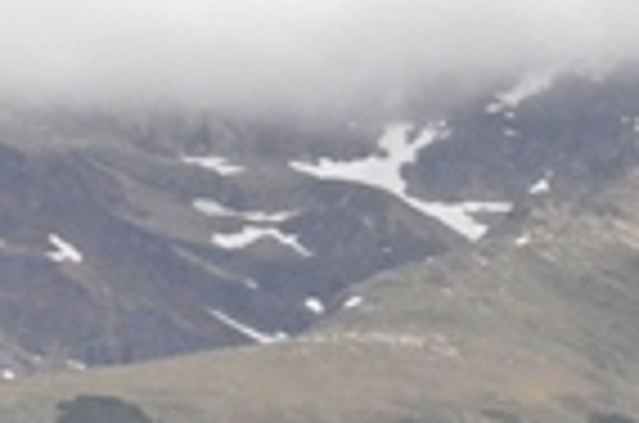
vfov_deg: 2.4
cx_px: 184
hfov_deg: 3.7
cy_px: 1127
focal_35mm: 557
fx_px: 9865
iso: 3200
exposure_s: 1/800
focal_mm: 66
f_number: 14
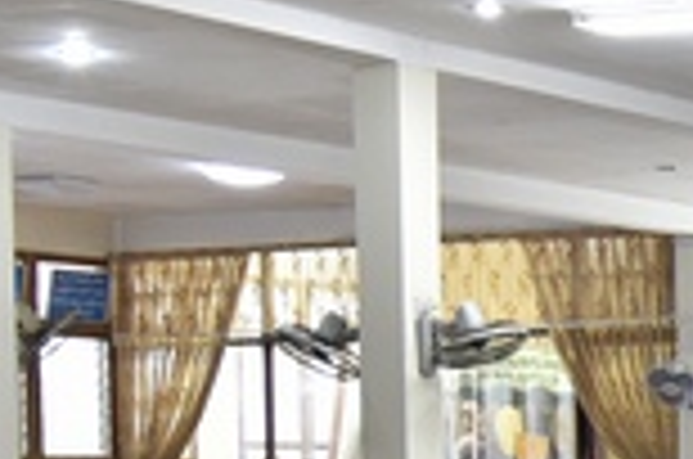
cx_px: 1161
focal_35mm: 131
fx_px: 2517
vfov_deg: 10.1
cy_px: 655
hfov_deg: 14.2
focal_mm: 31
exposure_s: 1/25
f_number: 5
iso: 1600
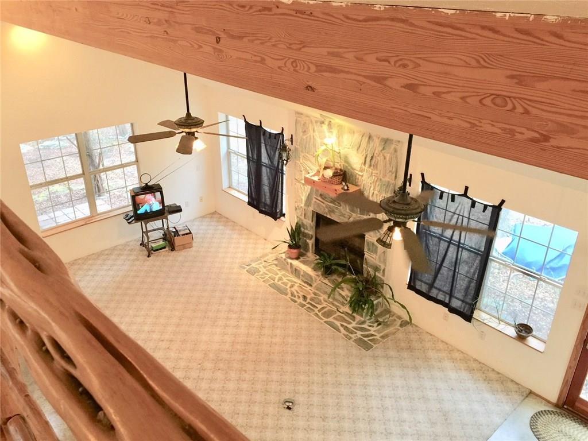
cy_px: 220
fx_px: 493
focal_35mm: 29
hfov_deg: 61.7
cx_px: 294
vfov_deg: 48.2
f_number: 2.2
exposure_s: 1/15
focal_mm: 4.15
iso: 80
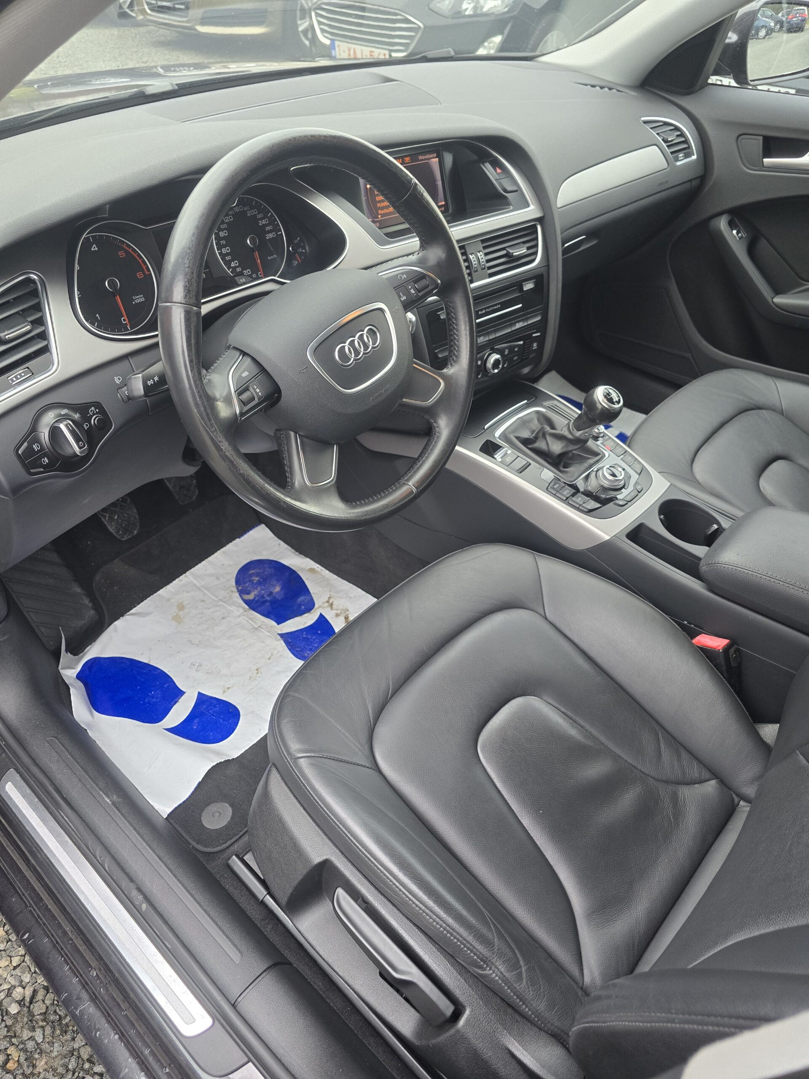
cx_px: 404
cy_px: 540
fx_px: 717
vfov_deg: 73.9
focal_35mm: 23
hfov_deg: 58.9
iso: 160
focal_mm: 6.3
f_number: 1.7
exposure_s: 1/180
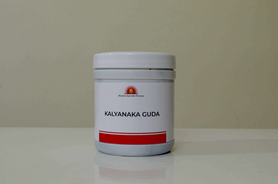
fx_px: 405
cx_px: 139
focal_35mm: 52
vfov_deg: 25.6
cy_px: 92
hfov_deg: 37.9
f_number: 7.1
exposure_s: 1/30
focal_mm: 35
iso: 800
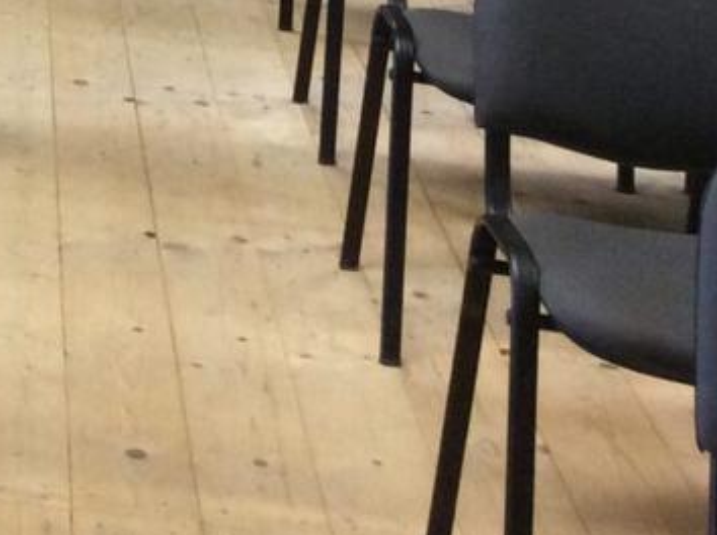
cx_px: -581
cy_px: -289
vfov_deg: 11.6
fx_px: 2501
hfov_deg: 14.3
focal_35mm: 121
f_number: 2.4
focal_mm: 3.3
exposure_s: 1/25
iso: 200
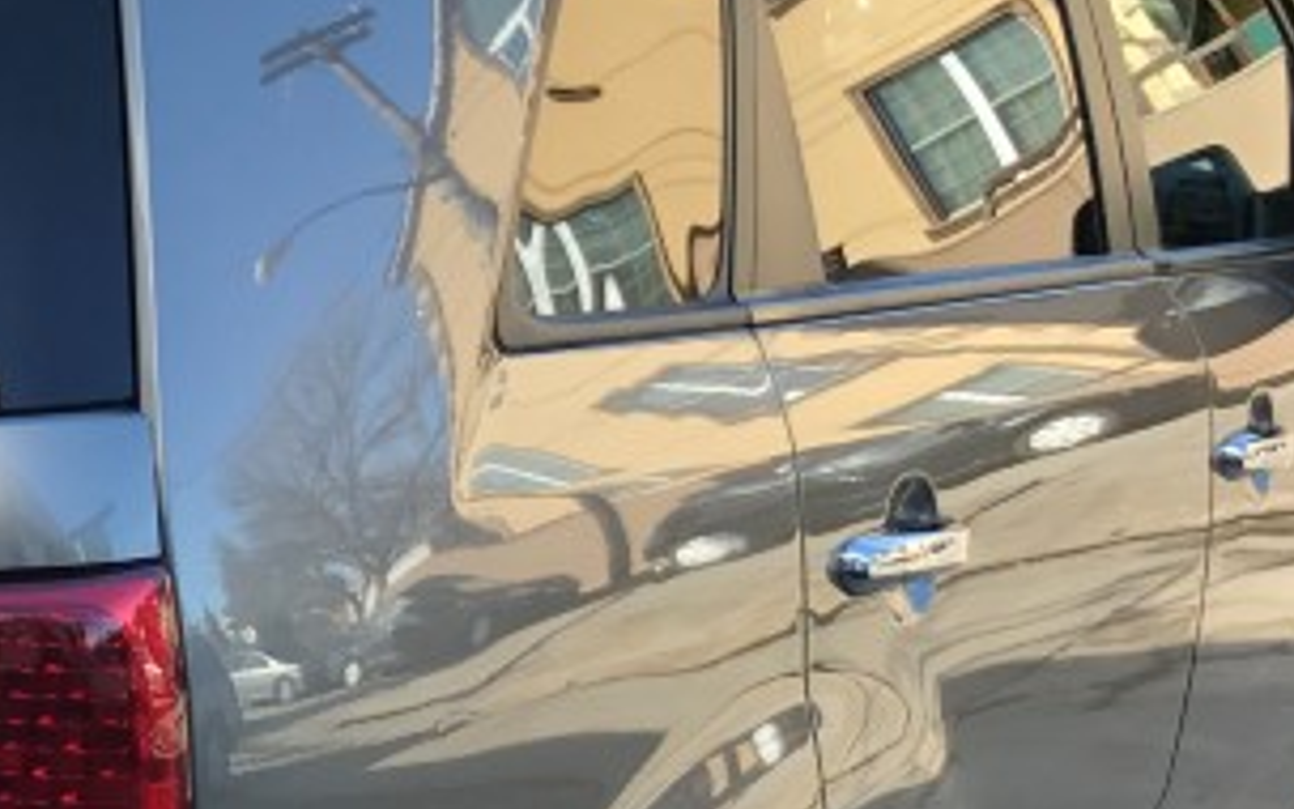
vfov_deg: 13.0
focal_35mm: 100
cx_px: -149
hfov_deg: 19.8
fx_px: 3527
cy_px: 647
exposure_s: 1/591
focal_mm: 3.99
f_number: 1.8
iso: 20
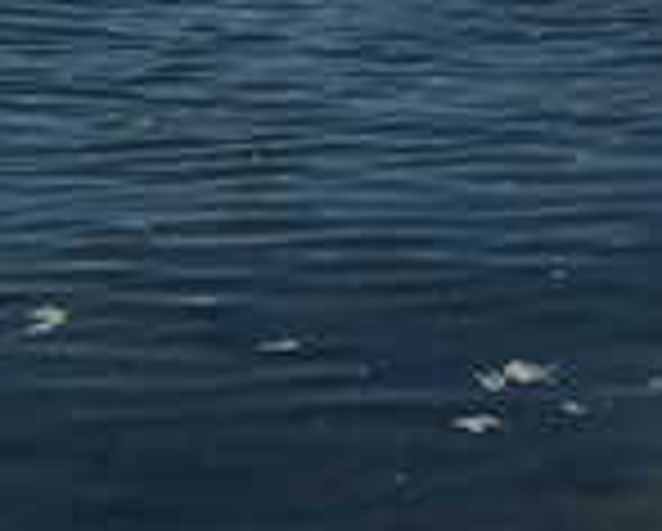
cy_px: -738
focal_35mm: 154
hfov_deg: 11.7
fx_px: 3021
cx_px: 1153
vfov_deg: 9.1
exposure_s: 1/1709
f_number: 2.2
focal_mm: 4.15
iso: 25
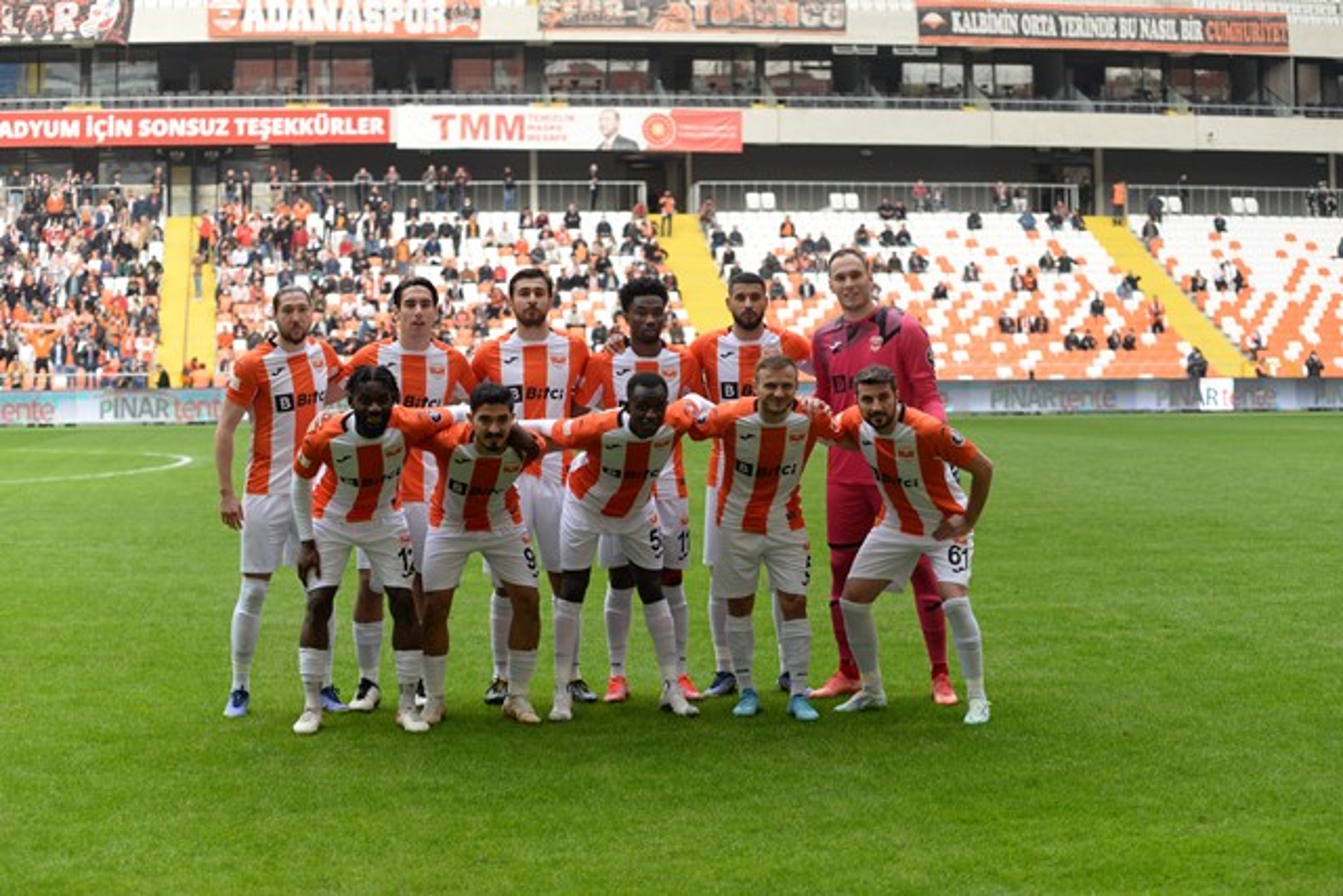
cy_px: 448
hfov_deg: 28.8
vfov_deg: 19.5
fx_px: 2612
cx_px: 672
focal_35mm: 70
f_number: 4
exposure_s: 1/1250
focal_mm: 70
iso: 1600
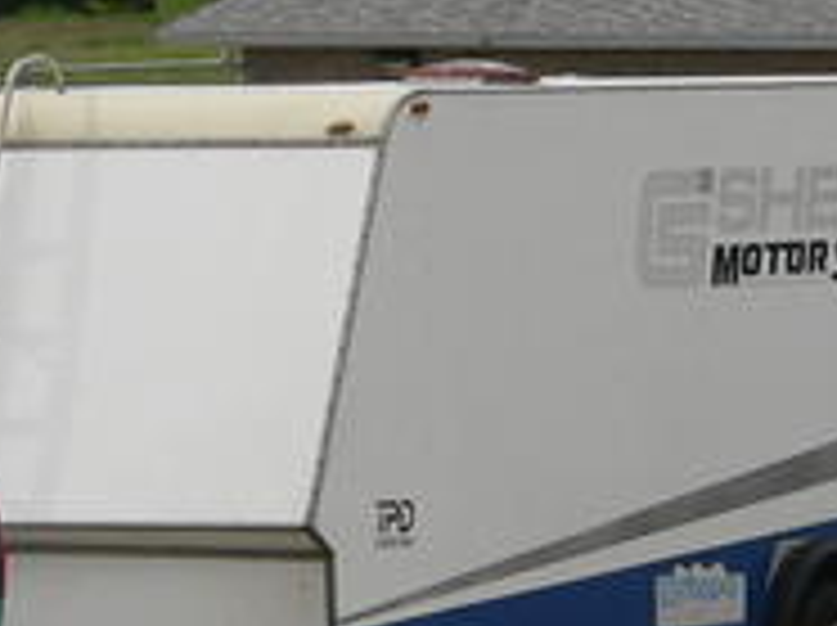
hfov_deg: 3.5
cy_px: 349
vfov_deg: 2.6
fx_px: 13765
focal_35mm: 570
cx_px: -22
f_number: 4.6
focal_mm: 22.4
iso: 80
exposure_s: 1/500
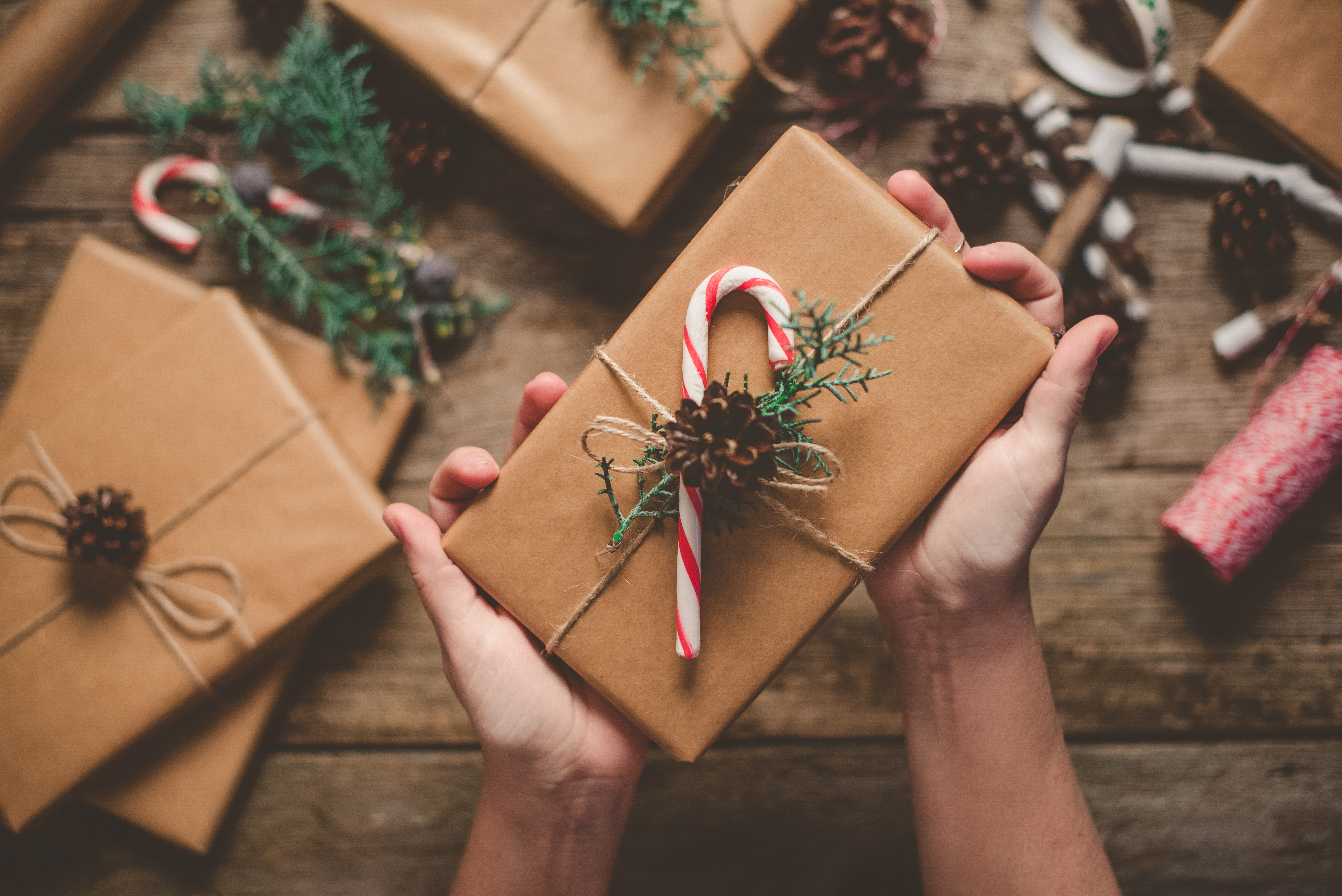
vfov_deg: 27.0
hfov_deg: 39.6
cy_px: 448
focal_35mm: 50
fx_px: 1865
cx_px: 671
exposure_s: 1/80
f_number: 2.2
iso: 500
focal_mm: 50
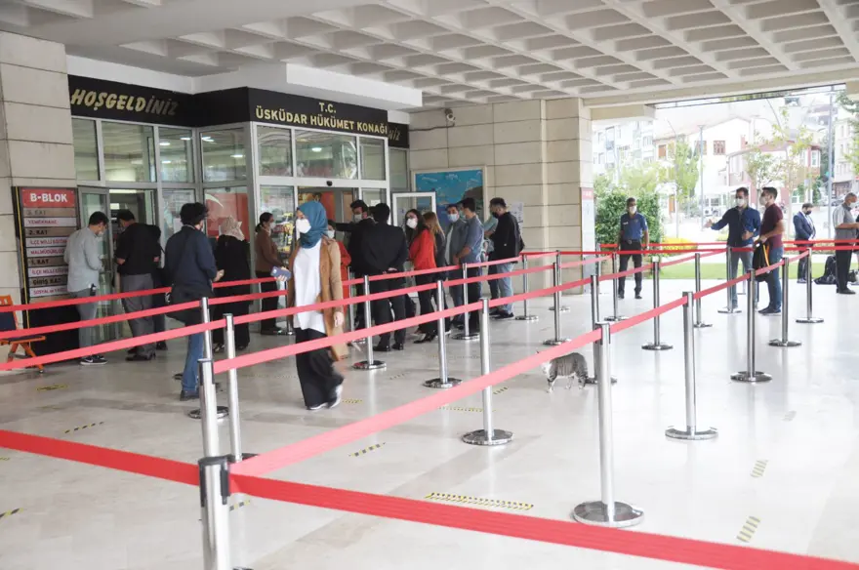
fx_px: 929
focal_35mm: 39
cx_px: 430
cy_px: 285
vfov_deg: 34.1
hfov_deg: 49.6
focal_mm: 26
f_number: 4
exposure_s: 1/60
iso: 400
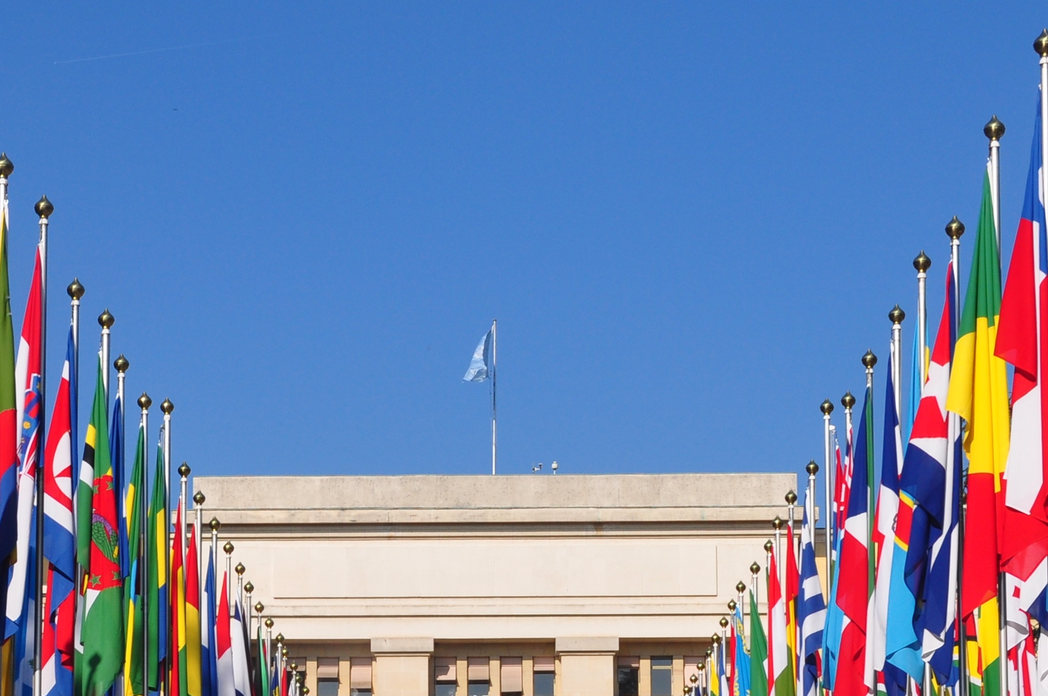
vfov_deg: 13.3
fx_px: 2937
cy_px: 685
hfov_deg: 20.2
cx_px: 433
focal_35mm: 101
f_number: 11
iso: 200
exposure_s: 1/400
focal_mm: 32
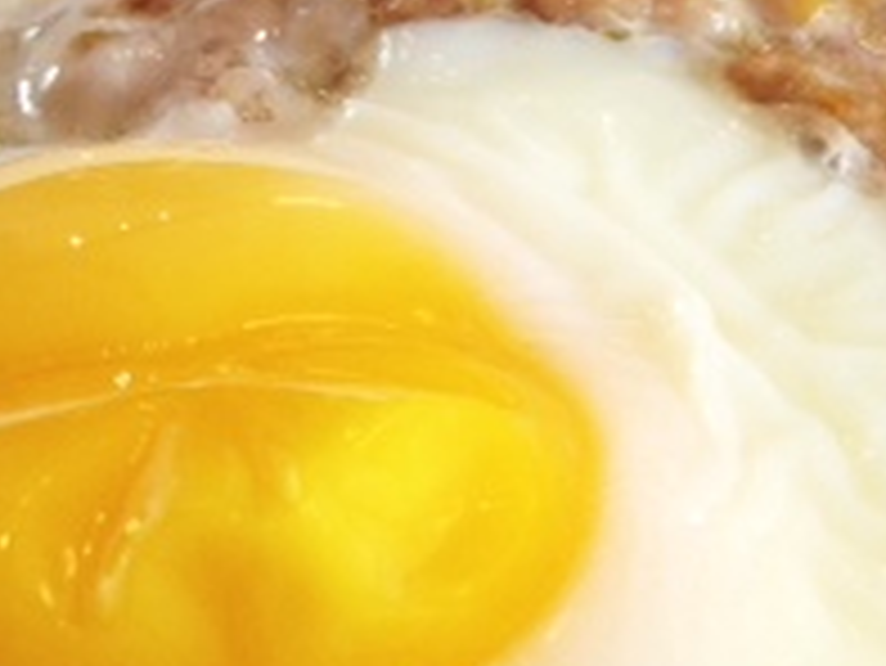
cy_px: 518
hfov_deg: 17.6
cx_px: 1034
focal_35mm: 107
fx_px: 2740
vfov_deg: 13.8
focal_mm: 4.12
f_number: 2.4
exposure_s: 1/20
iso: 100
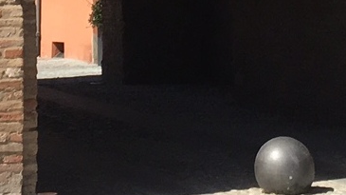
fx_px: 1504
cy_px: -431
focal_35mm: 164
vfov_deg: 6.6
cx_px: 137
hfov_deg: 13.1
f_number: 2.2
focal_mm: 4.15
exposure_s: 1/1832
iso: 25
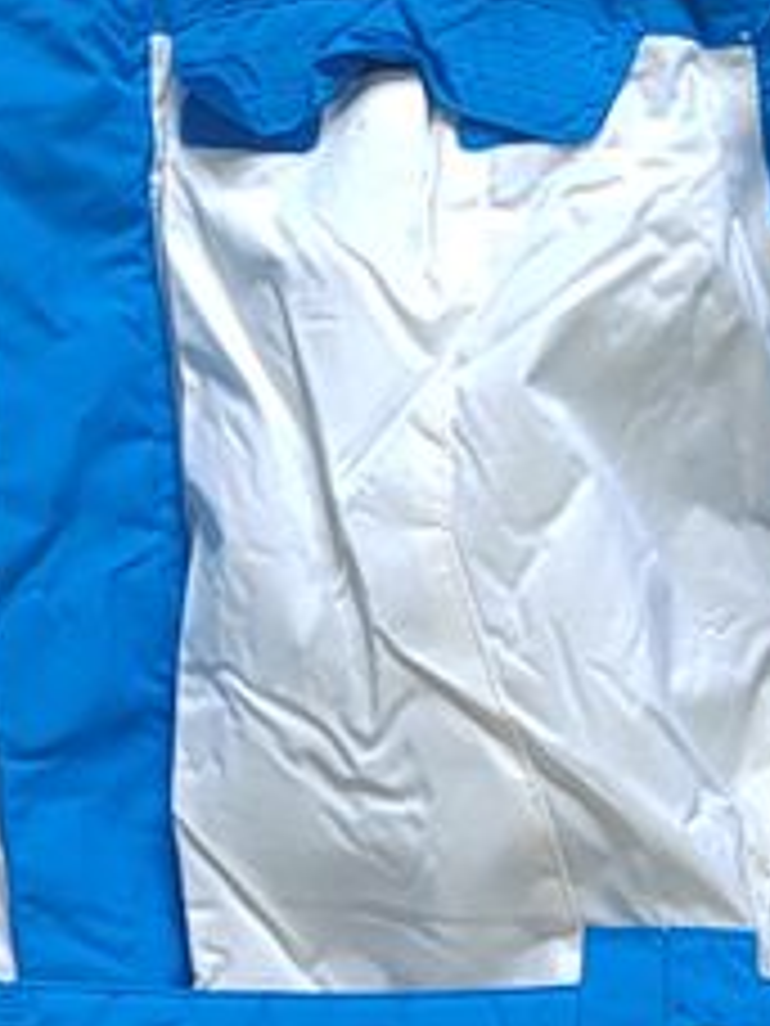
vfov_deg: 19.4
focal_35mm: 101
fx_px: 2996
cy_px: 729
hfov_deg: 14.5
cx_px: 77
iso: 719
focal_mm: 5.52
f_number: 1.9
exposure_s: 1/100
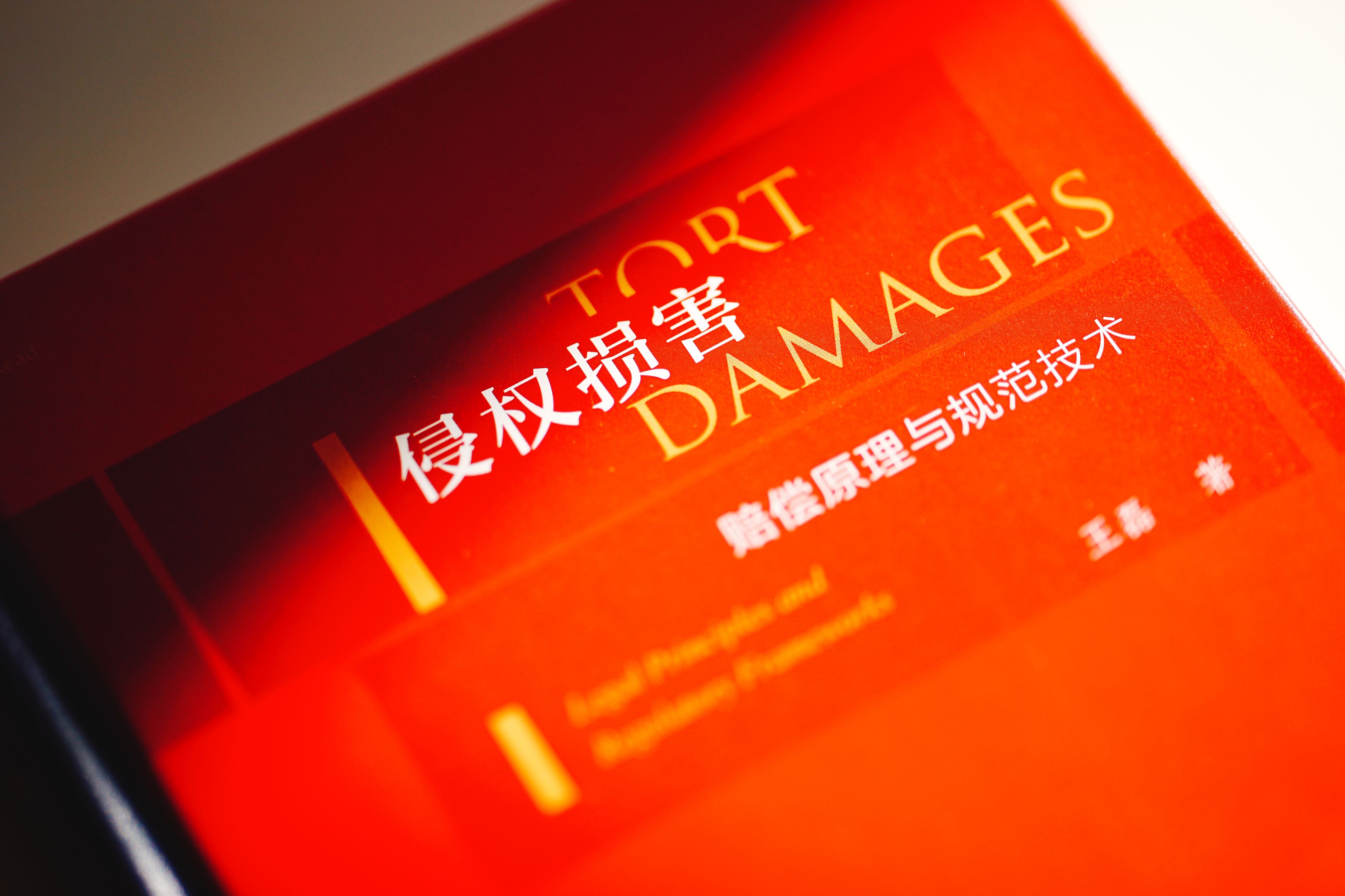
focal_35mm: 135
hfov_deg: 15.2
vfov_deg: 10.2
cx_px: 672
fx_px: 5043
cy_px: 448
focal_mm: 135
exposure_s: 1/1600
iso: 200
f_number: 1.8
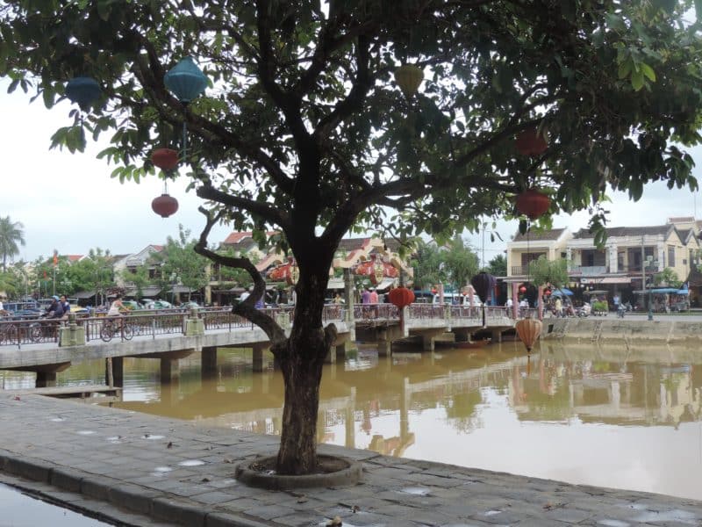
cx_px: 351
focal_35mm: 43
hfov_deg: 43.9
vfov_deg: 33.6
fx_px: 872
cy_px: 264
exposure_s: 1/200
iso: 80
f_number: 3.4
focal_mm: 7.6
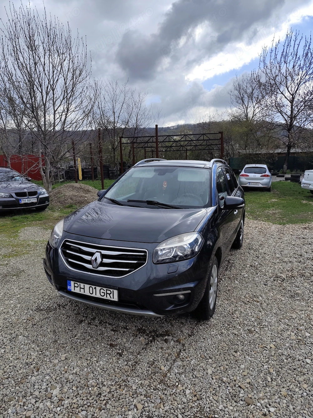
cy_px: 209
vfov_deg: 73.9
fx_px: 277
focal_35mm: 23
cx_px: 156
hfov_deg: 58.9
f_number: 1.65
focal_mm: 6.19
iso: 50
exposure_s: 1/1648
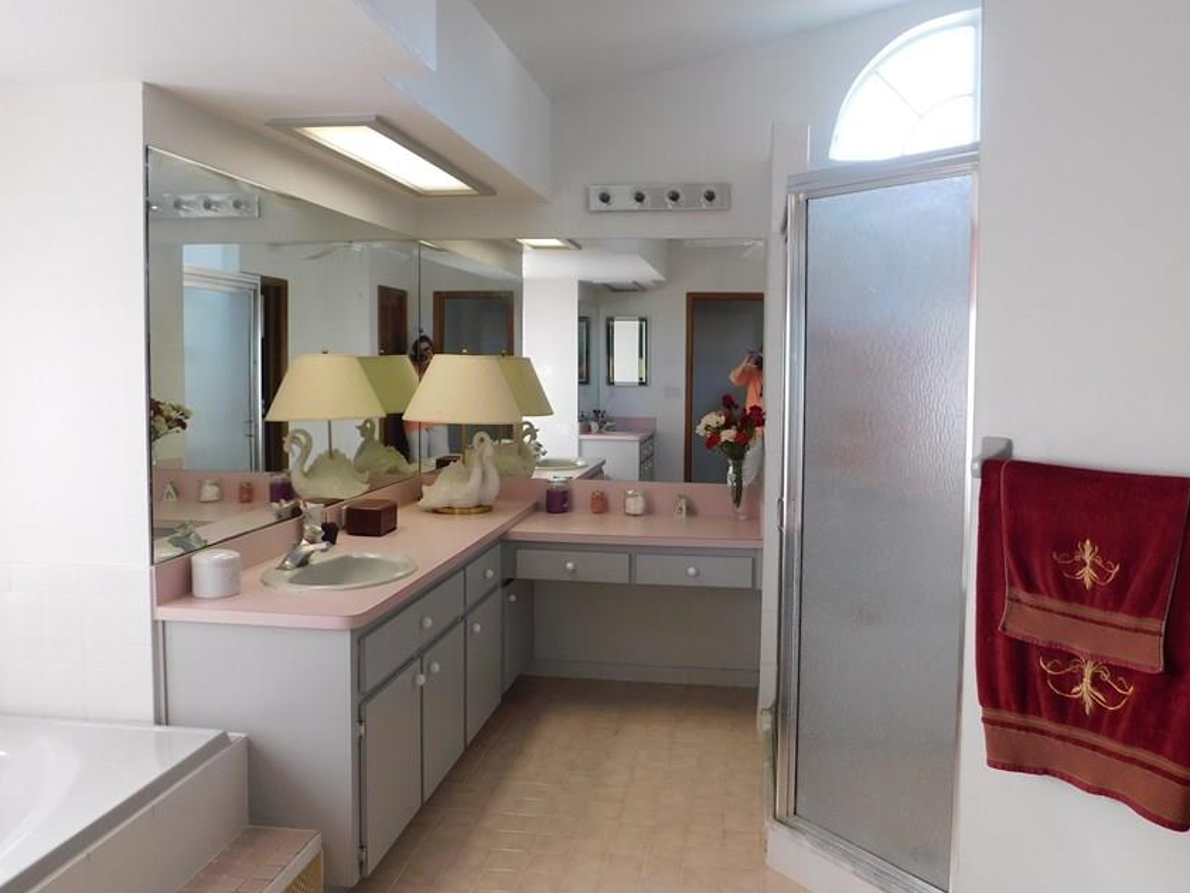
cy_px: 399
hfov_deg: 63.4
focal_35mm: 28
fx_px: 963
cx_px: 638
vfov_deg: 49.7
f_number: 3
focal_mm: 4
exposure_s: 1/30
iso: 140
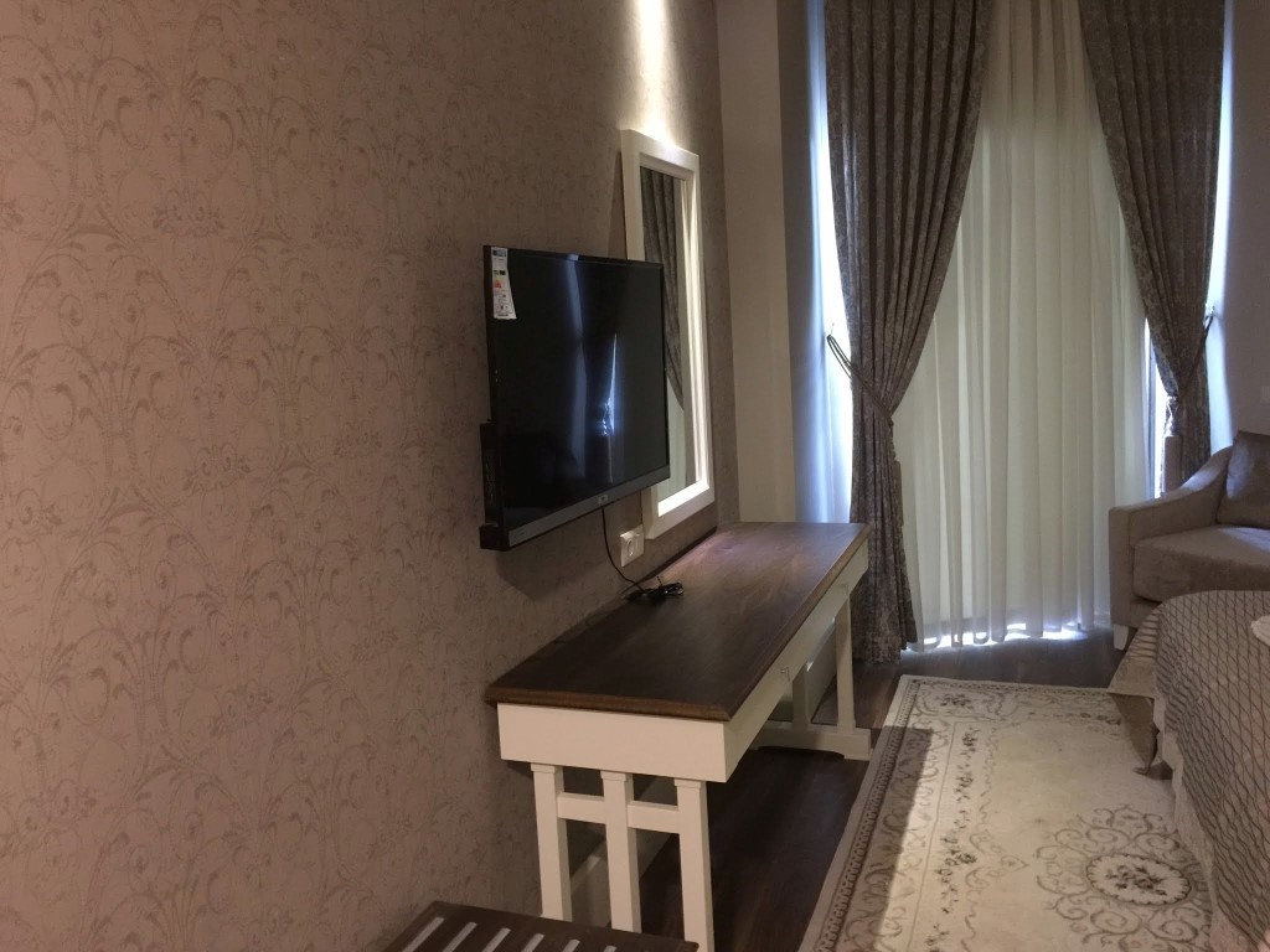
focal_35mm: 29
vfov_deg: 48.2
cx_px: 635
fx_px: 1064
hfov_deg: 61.7
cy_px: 476
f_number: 2.2
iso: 100
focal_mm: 4.15
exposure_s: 1/4
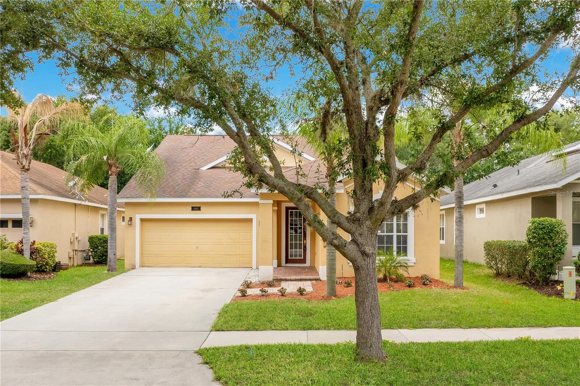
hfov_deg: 78.6
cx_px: 290
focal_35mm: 22
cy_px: 193
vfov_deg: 57.2
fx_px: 354
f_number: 2.8
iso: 120
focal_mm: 8.38
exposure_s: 1/500
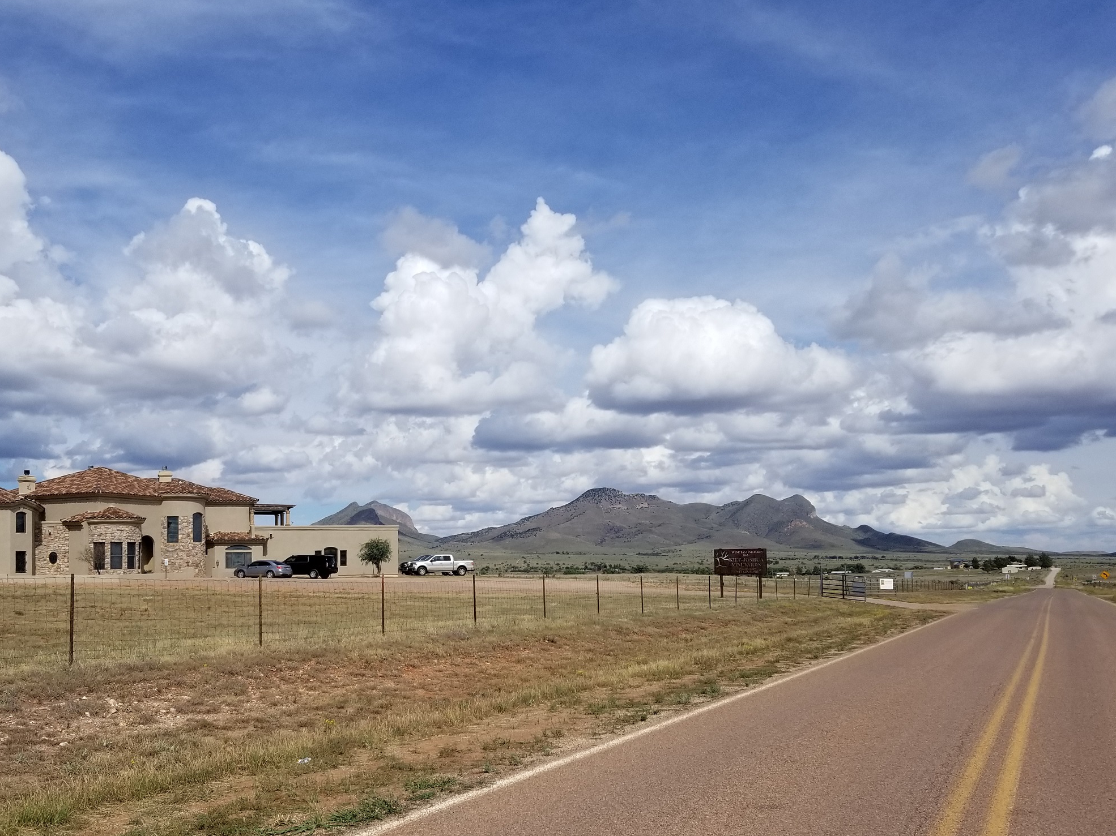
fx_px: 1064
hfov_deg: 54.7
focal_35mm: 33
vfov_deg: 42.7
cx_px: 416
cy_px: 516
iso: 50
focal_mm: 4.3
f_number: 1.7
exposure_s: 1/4640
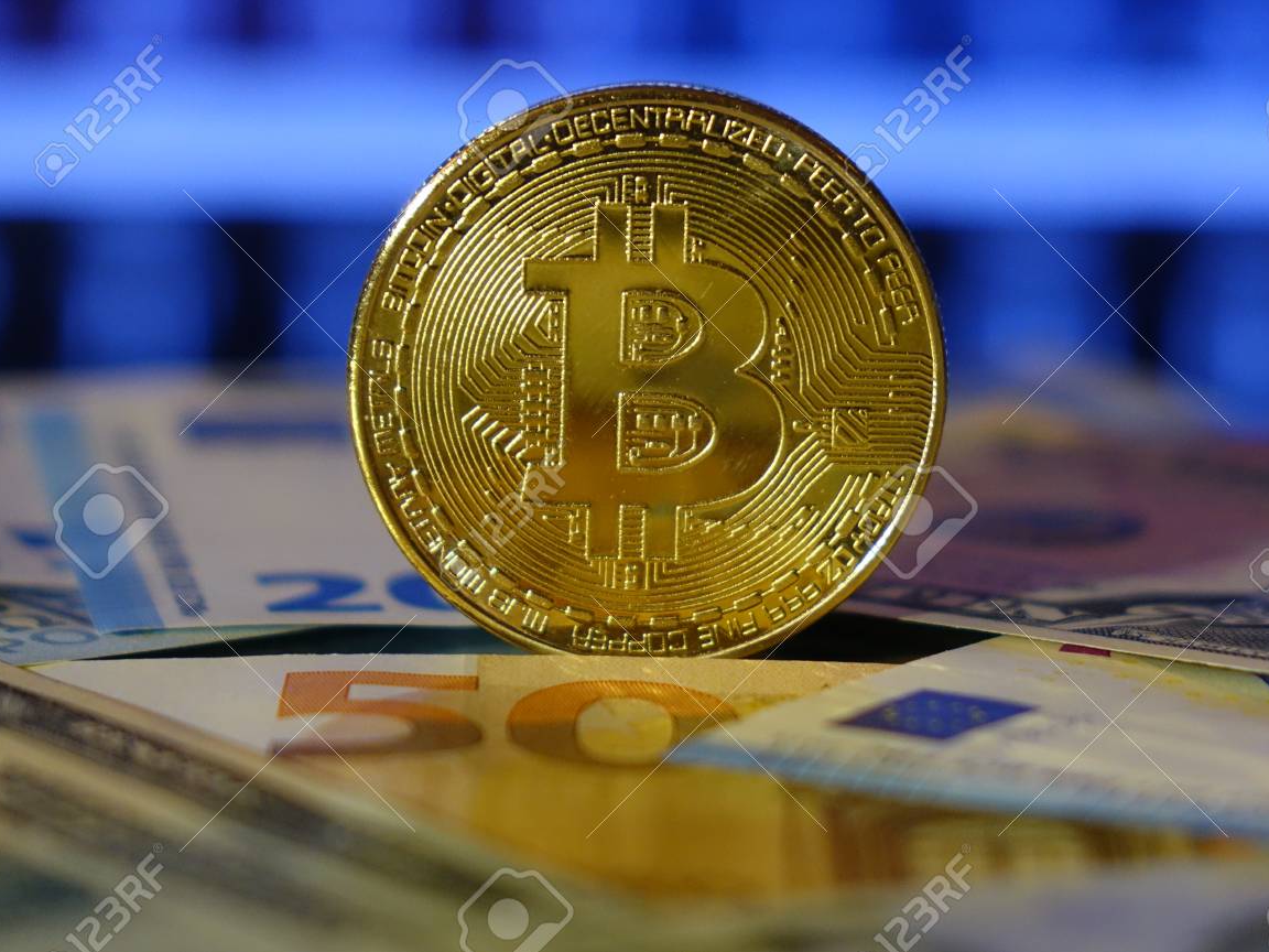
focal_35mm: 217
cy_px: 476
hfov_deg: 9.1
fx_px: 7955
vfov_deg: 6.8
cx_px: 708
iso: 800
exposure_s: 1/125
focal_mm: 73.3
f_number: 2.8
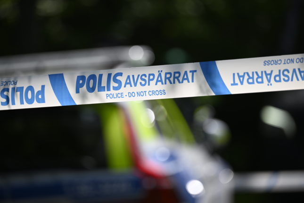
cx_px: 152
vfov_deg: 5.1
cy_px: 102
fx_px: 2280
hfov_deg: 7.6
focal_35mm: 270
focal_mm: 270
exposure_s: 1/1000
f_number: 5.3
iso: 180
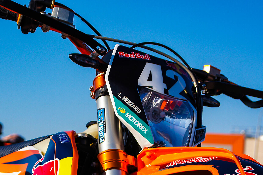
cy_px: 166
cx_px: 66
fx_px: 847
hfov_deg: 17.6
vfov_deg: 11.7
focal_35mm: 116
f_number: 4.5
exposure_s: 1/640
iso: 100
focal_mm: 40
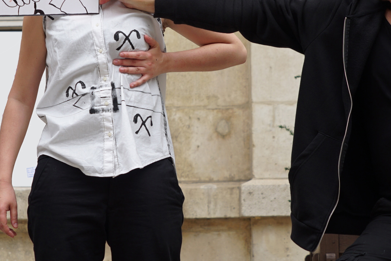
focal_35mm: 476
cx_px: 108
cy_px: 54
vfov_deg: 2.9
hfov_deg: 4.3
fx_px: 5169
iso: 250
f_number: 6.3
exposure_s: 1/250
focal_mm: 240
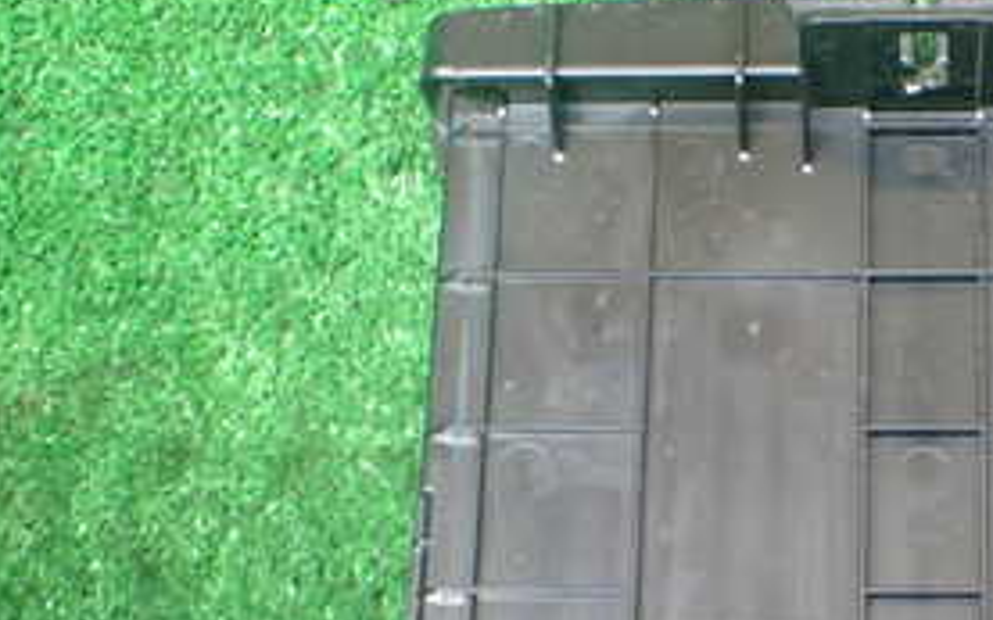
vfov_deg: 18.5
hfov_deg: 28.5
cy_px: 581
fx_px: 1867
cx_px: 921
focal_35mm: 69
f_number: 2.3
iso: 500
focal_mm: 5.4
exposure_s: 1/125
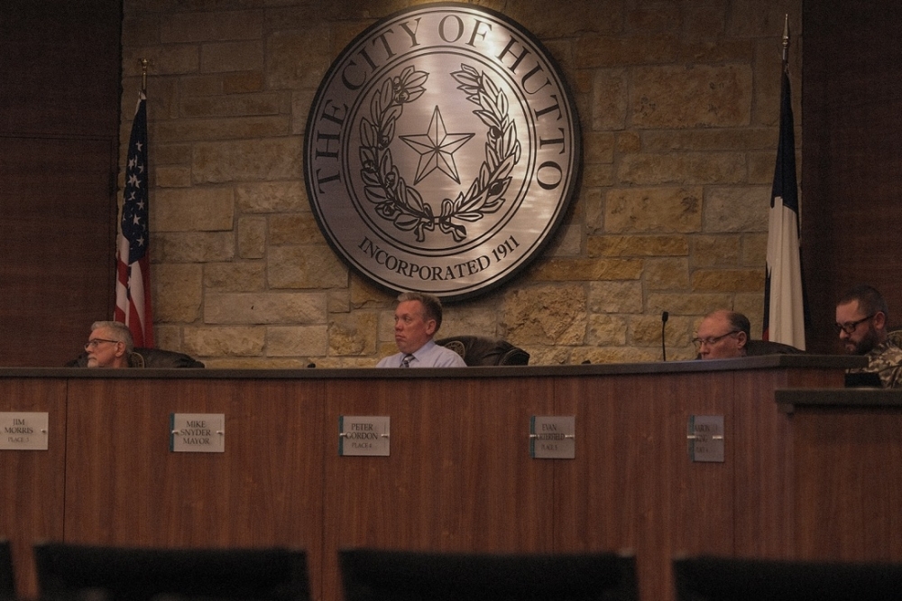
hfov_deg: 24.5
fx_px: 2079
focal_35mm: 83
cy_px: 300
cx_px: 451
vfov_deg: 16.4
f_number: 2.8
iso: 640
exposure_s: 1/100
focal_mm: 55
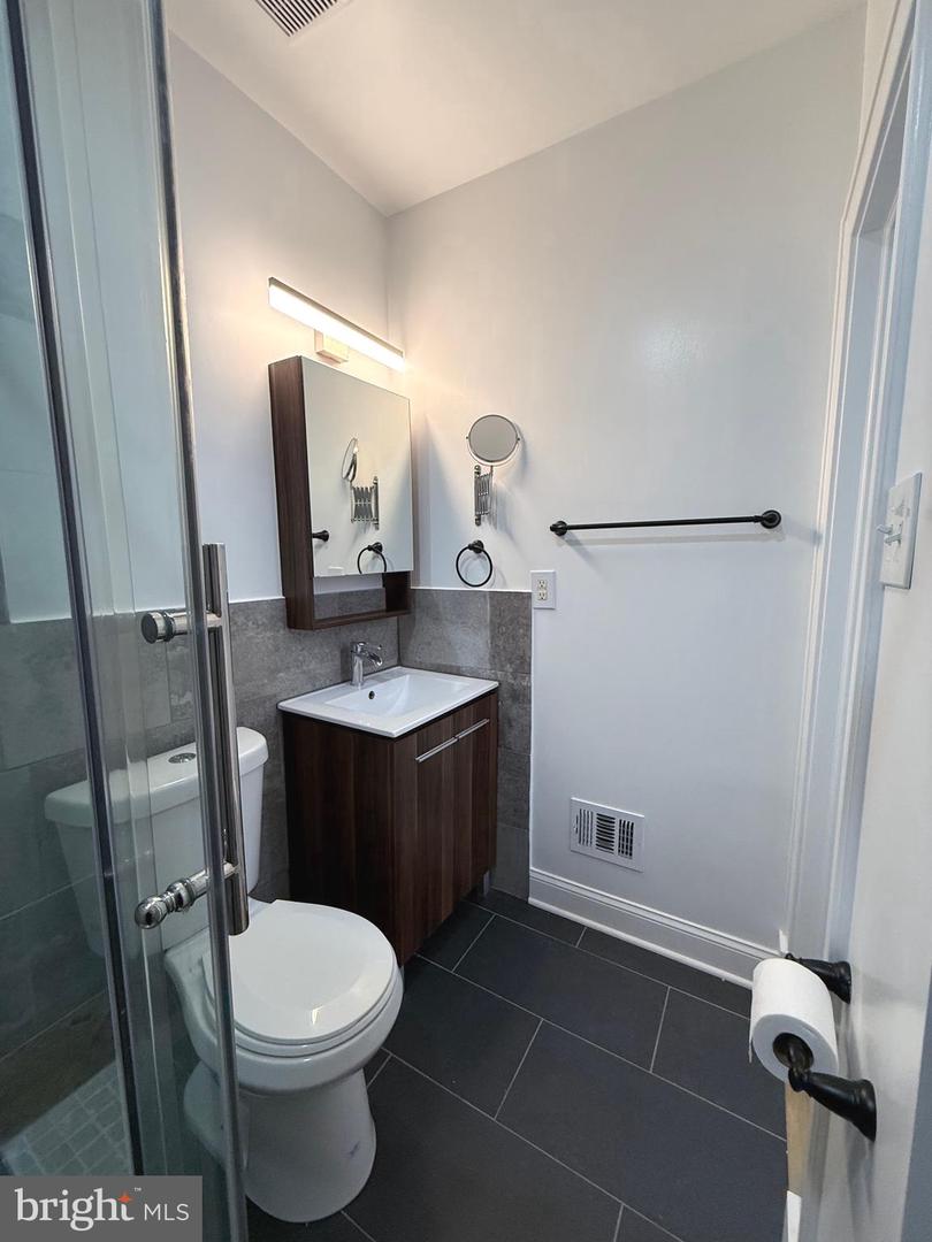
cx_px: 466
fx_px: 503
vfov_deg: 102.1
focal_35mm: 14
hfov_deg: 85.7
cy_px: 621
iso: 250
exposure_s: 1/120
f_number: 2.2
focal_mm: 2.22
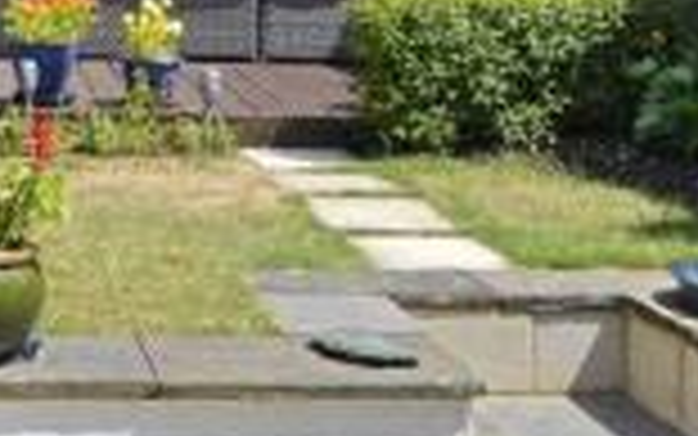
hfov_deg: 27.1
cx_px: -88
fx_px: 1313
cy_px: -65
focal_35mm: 69
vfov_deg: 18.1
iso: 400
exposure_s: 1/160
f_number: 14
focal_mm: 16
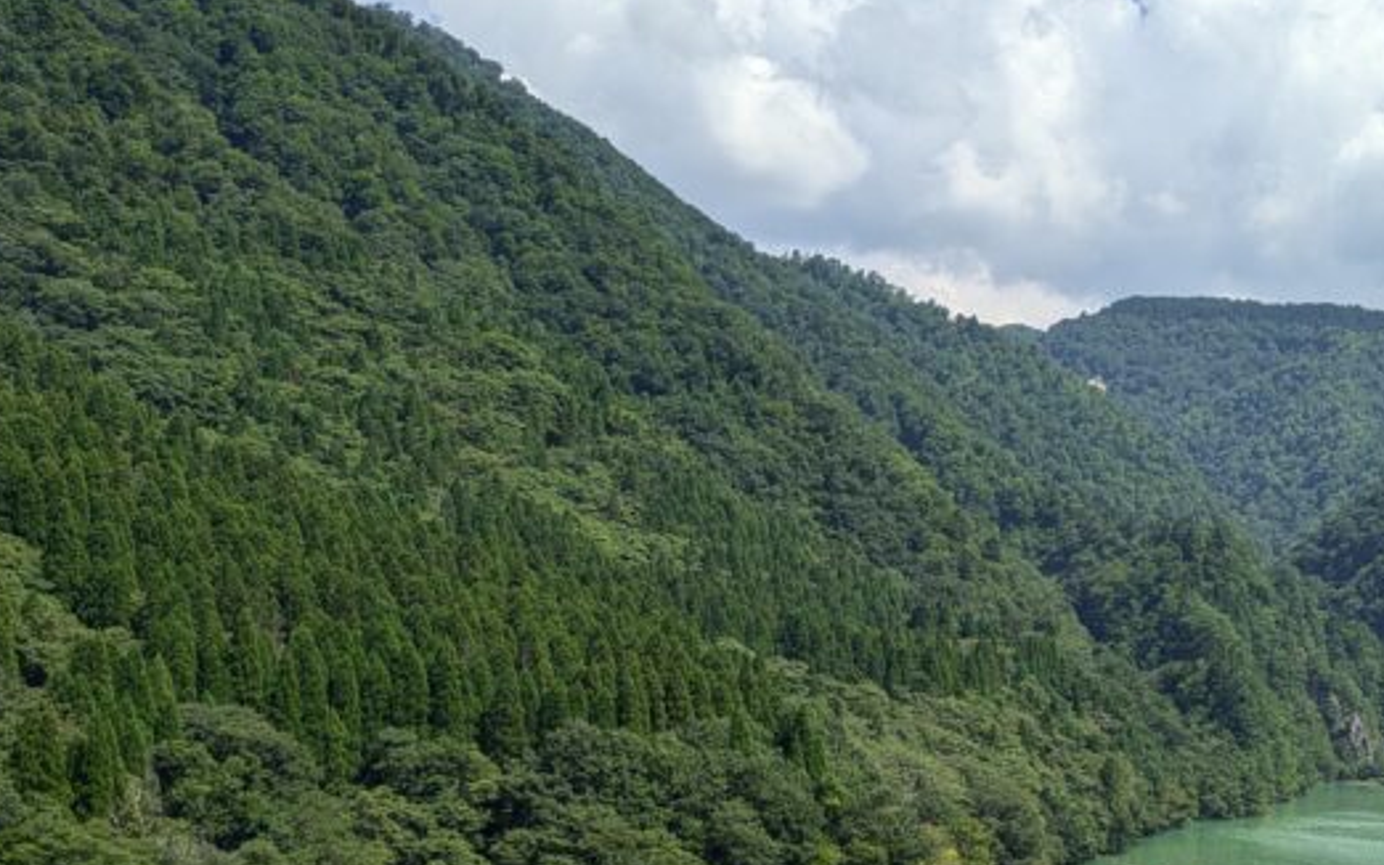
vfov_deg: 24.7
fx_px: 1961
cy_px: 606
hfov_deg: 38.2
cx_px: 978
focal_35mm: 52
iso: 40
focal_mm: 5.43
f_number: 1.89
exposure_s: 1/308
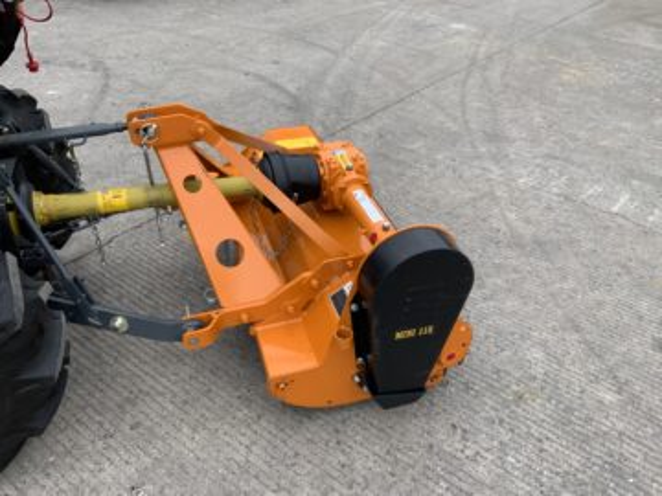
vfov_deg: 48.2
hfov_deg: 61.7
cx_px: 331
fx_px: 555
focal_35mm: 29
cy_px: 248
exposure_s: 1/620
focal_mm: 3
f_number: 1.8
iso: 16
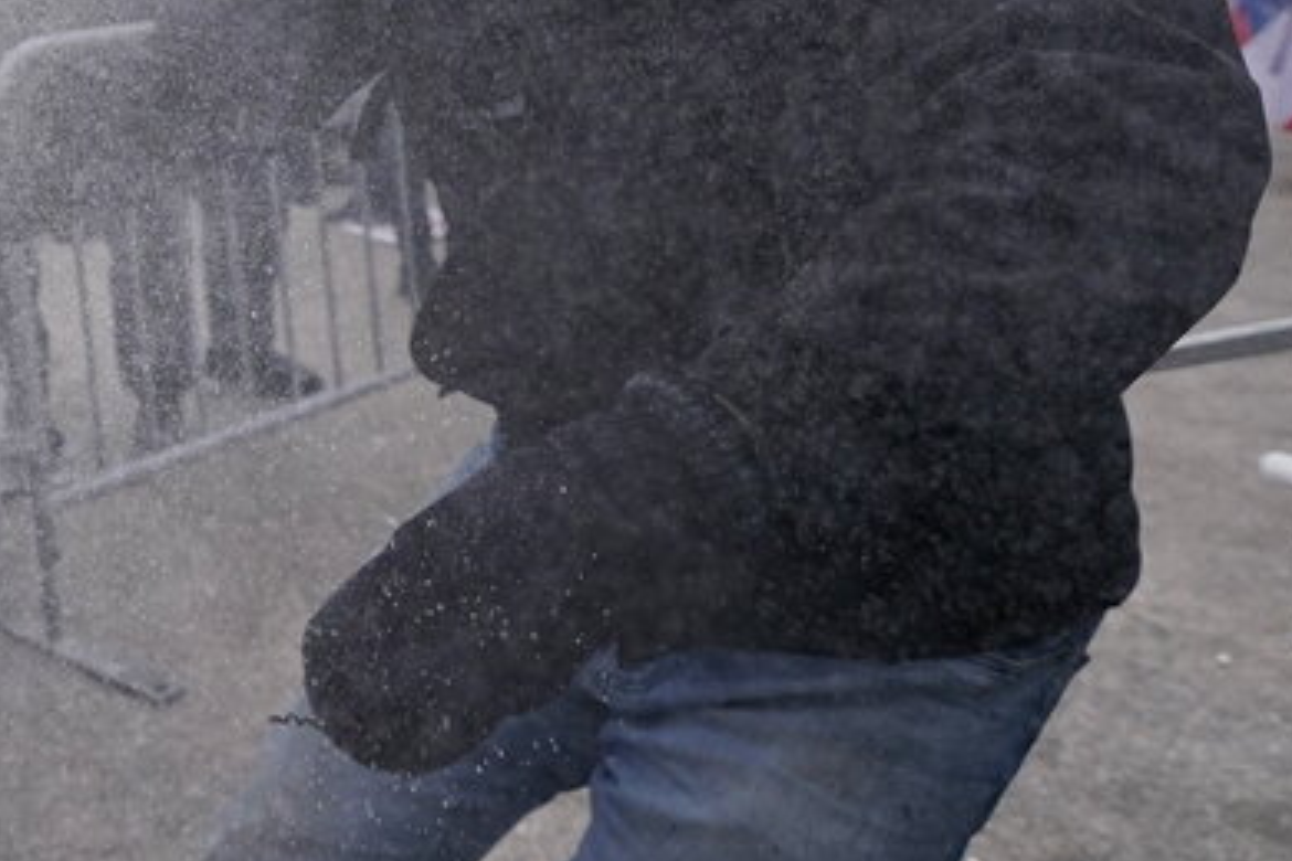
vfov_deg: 30.7
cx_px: -13
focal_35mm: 42
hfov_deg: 40.4
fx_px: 1507
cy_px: 121
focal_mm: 16
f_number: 2.8
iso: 1600
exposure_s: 1/10000
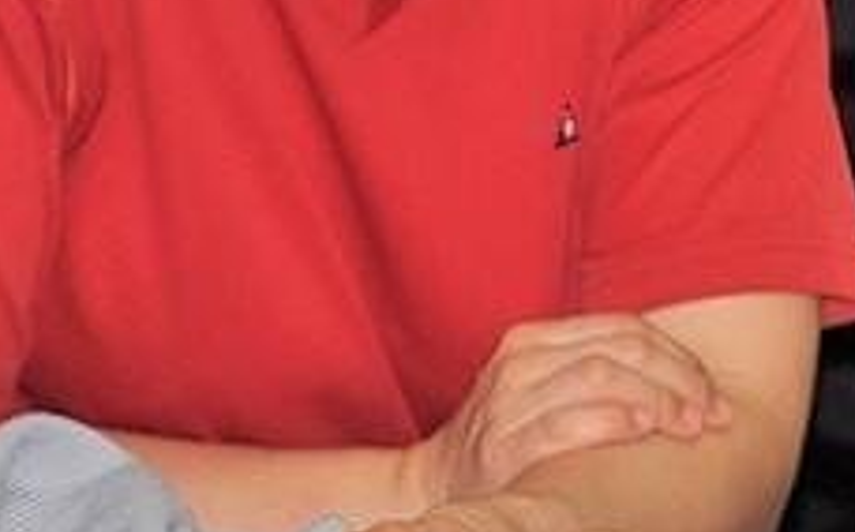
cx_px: 495
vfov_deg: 1.6
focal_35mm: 797
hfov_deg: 2.6
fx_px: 18553
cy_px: 530
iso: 400
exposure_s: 1/60
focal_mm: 200
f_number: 5.6
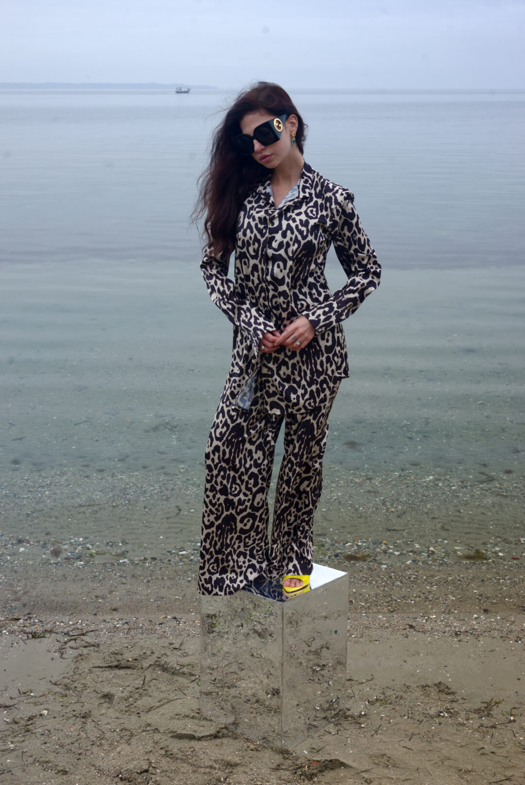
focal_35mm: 40
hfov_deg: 33.5
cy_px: 392
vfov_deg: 48.4
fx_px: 873
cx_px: 262
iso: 640
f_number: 9
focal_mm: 40
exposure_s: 1/125
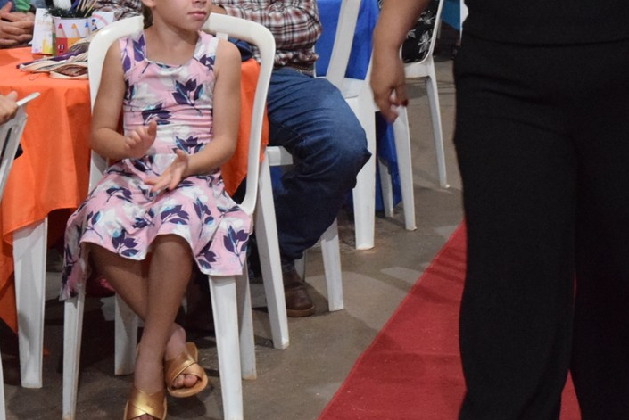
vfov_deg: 9.8
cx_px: 362
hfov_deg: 14.6
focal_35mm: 140
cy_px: 56
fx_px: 2448
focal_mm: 40
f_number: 4.2
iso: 4500
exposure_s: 1/60
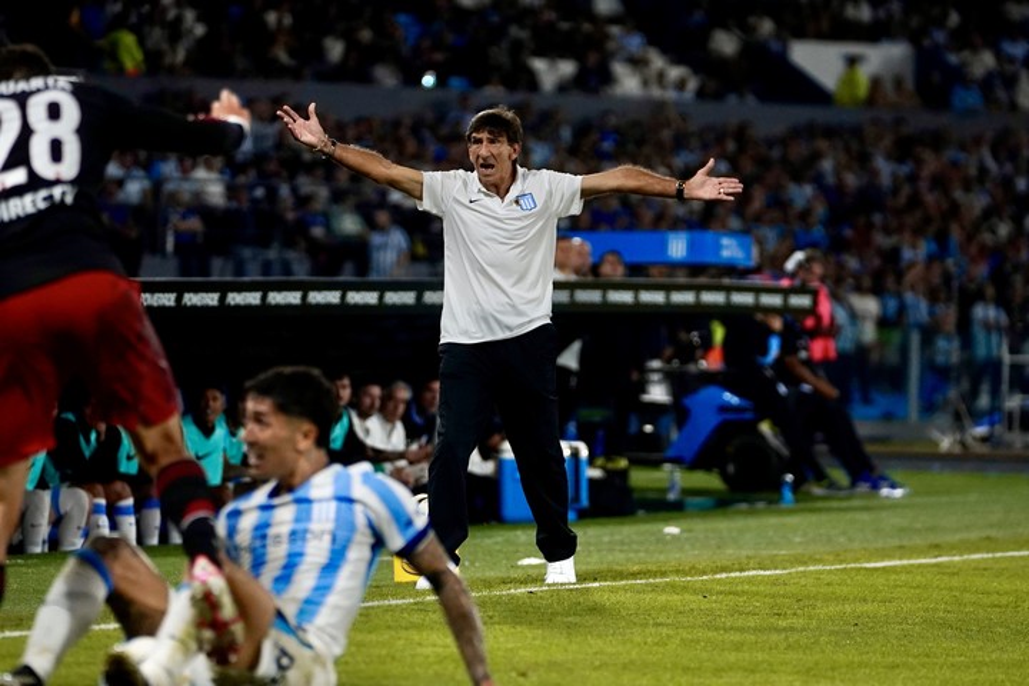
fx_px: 6888
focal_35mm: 241
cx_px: 514
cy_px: 343
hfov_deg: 8.5
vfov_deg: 5.7
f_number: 2.8
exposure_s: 1/2500
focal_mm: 161
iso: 2000
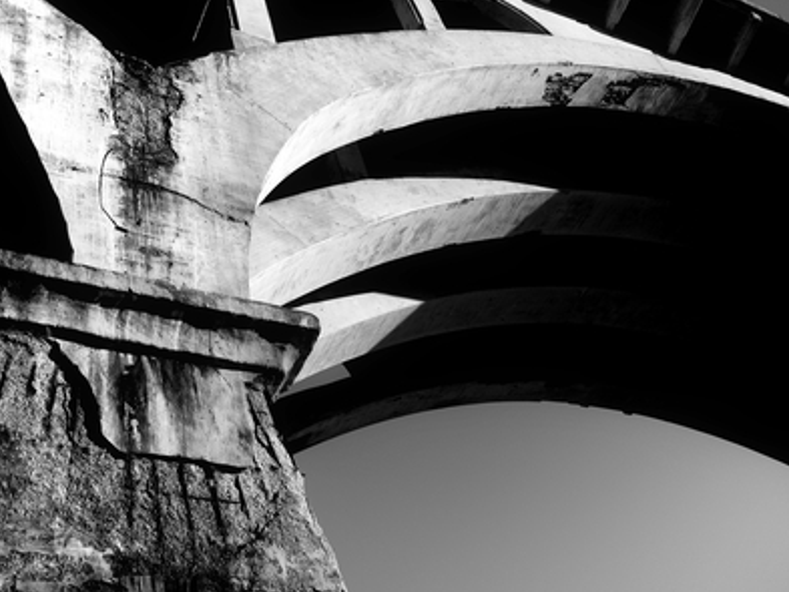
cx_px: 438
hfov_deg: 42.9
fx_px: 1003
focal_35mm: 44
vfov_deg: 32.9
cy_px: 297
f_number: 3.2
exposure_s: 1/2500
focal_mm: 26
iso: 100
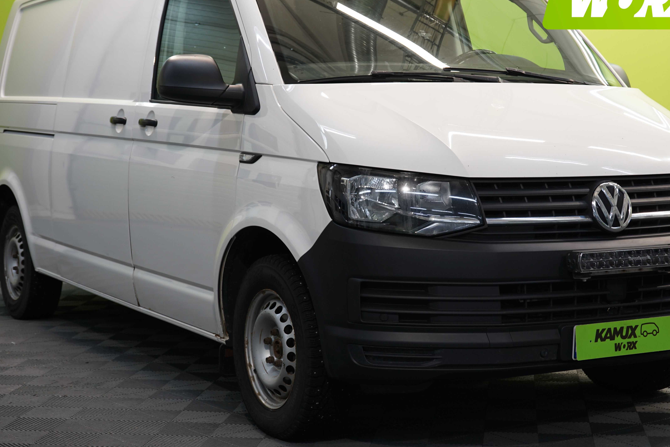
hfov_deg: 28.8
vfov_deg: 19.4
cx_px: 367
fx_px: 1303
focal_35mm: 70
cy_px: 189
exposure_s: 1/6
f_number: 6.3
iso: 100
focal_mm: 50
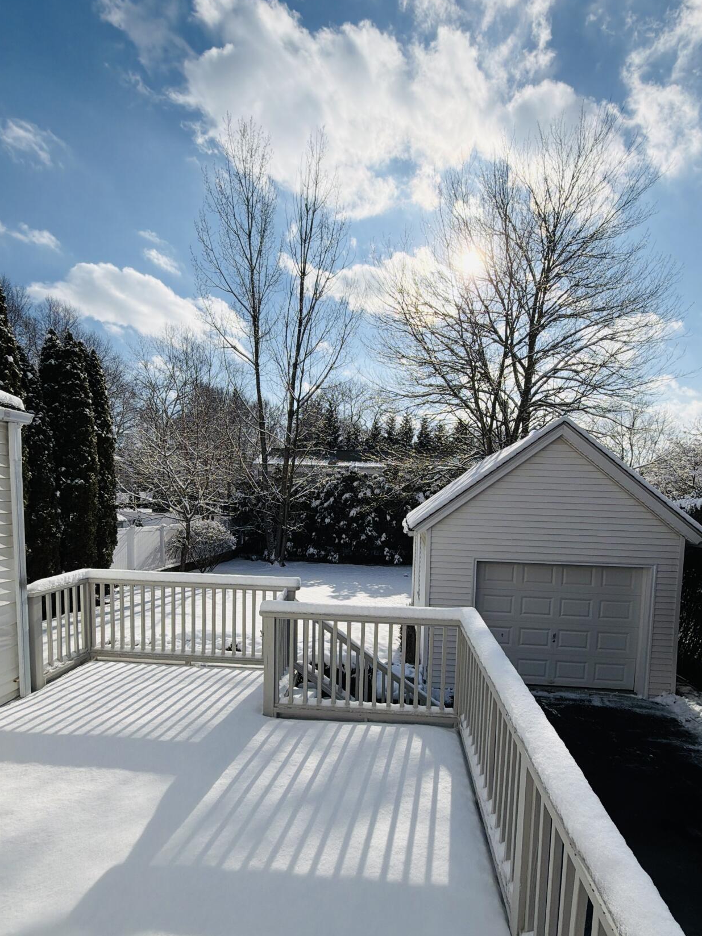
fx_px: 460
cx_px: 369
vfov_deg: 90.5
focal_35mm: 17
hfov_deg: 74.7
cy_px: 533
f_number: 2.2
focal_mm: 2.22
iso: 20
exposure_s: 1/2410
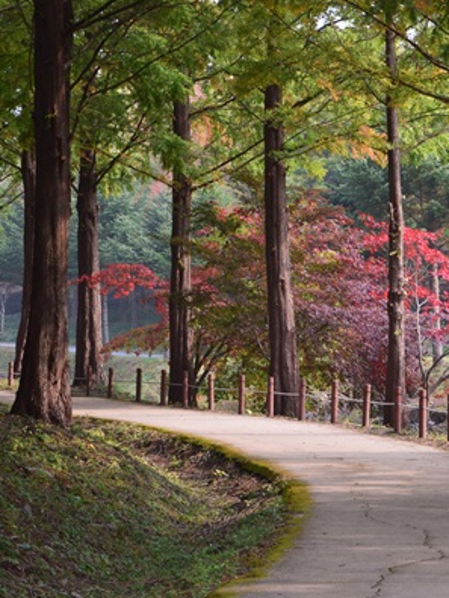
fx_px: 2646
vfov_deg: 12.9
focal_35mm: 153
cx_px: 243
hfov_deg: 9.7
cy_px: 301
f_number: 9
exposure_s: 1/100
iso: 400
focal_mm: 70
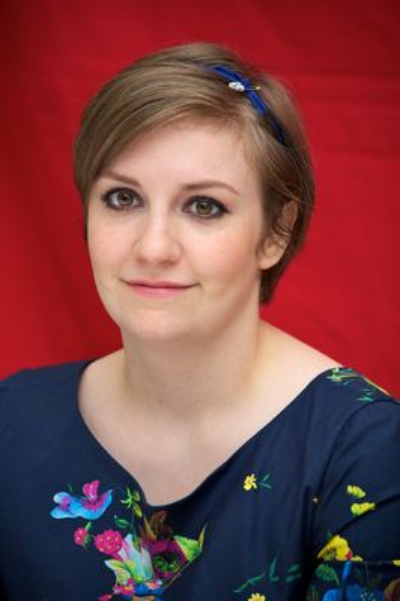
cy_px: 300
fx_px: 5008
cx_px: 200
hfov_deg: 4.6
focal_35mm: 300
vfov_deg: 6.9
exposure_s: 1/60
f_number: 5.6
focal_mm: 300
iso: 640
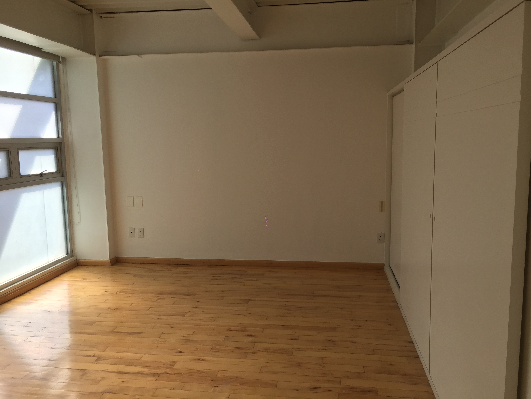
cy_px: 200
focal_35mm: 29
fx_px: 445
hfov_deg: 61.7
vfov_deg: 48.2
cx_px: 266
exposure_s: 1/347
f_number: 2.2
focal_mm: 4.15
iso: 32
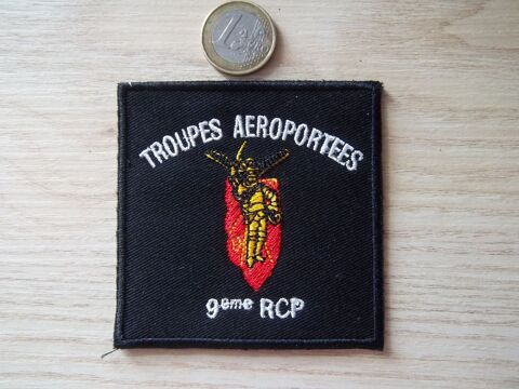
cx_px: 260
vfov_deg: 49.7
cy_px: 194
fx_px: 420
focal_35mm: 28
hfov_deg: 63.4
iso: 160
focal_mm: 5.05
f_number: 3.5
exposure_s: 1/10
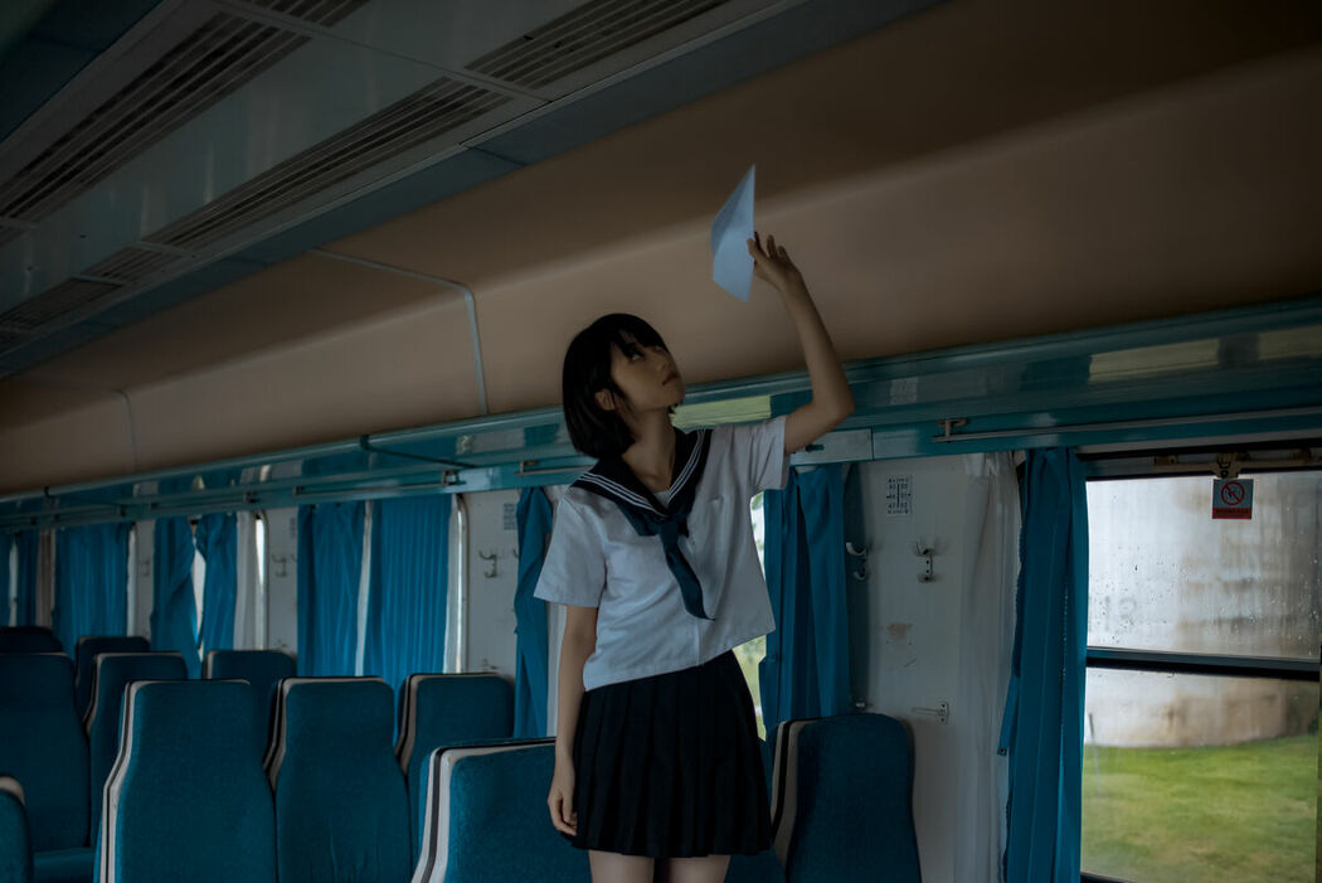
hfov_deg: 54.4
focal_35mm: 35
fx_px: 1286
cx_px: 661
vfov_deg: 37.9
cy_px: 442
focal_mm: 35
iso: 1600
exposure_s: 1/250
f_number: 1.8
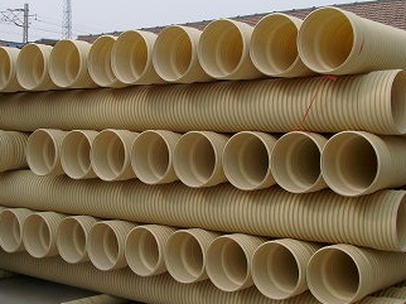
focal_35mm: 58
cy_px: 147
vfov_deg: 25.2
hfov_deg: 33.2
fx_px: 680
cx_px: 182
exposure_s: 1/250
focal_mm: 6
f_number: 5.5
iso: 80
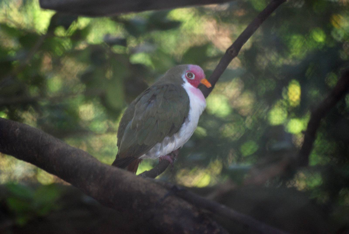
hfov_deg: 4.6
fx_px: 4368
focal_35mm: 450
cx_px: 174
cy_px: 117
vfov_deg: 3.1
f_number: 5.6
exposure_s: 1/60
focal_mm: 300
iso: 400
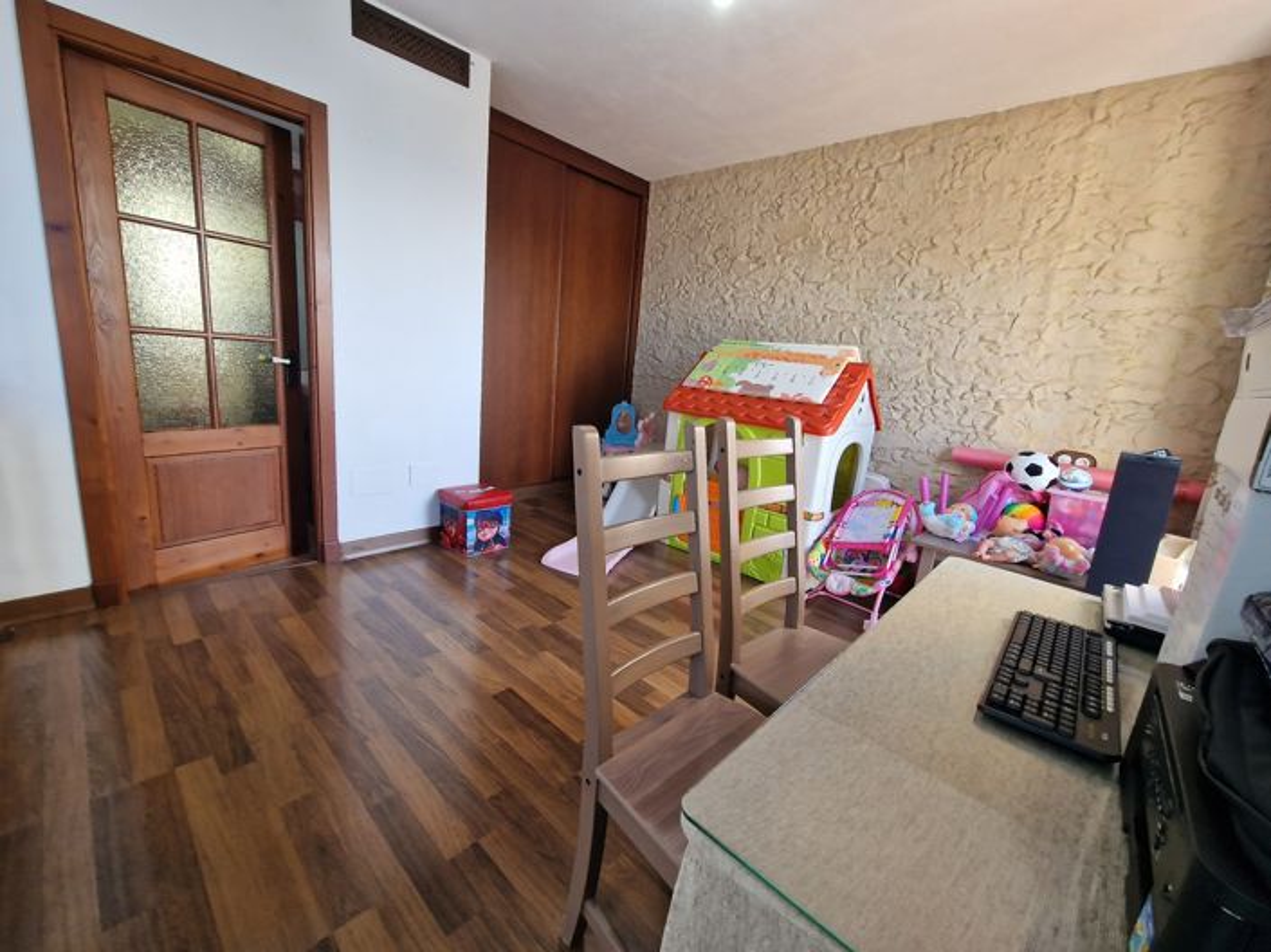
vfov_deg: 89.9
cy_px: 476
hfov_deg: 106.2
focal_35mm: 13
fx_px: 477
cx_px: 636
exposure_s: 1/50
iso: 80
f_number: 2.2
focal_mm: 2.2
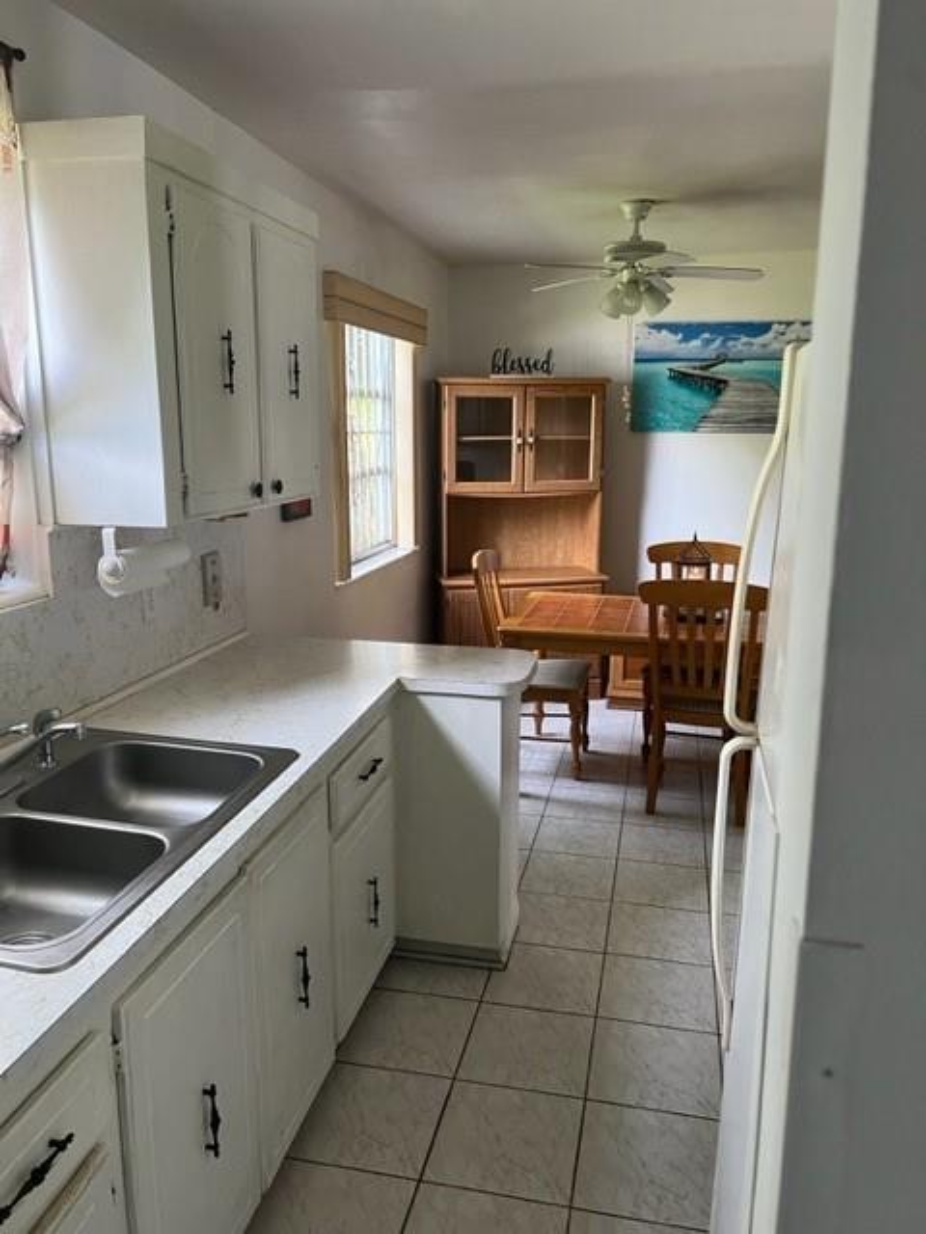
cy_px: 617
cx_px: 463
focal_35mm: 26
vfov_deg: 67.3
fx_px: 927
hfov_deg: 53.1
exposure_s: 1/60
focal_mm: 5.7
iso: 160
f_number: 1.5
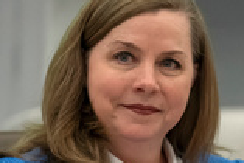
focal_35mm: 845
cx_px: 162
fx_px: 5732
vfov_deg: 1.6
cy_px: 224
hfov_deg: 2.4
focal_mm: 173
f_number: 2.8
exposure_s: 1/500
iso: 2000
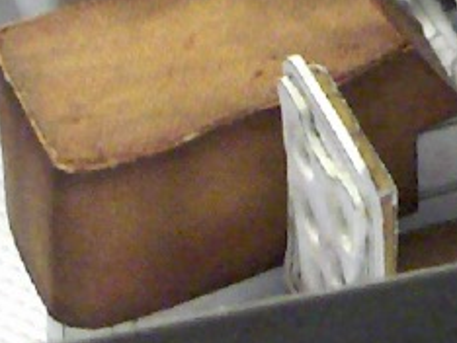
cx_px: 455
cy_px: -109
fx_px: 1335
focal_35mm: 101
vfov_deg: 14.1
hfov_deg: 18.9
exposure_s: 1/131
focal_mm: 6.11
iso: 192
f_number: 2.8
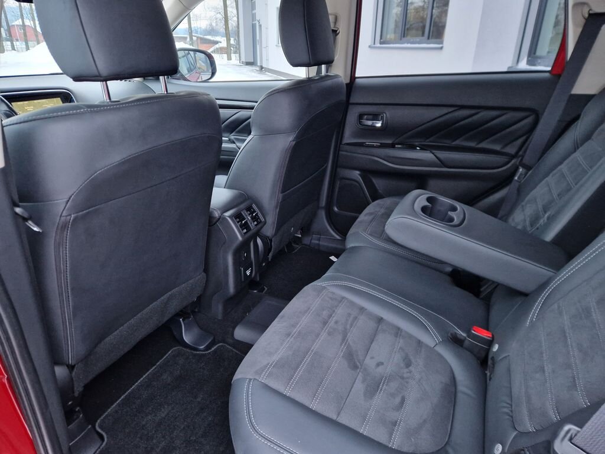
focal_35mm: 23
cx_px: 302
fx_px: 402
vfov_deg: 58.9
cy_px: 227
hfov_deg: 73.9
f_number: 1.8
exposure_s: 1/25
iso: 800
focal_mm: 5.4
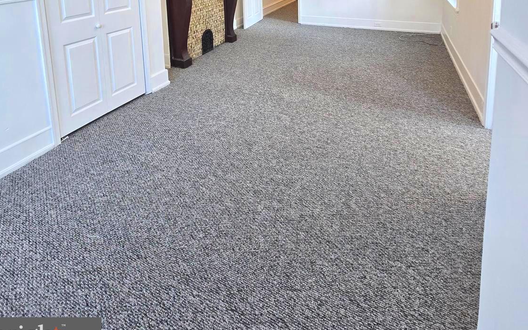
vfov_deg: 49.3
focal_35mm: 19
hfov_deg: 88.0
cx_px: 256
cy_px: -8
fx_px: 273
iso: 160
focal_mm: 2.2
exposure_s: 1/60
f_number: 2.2
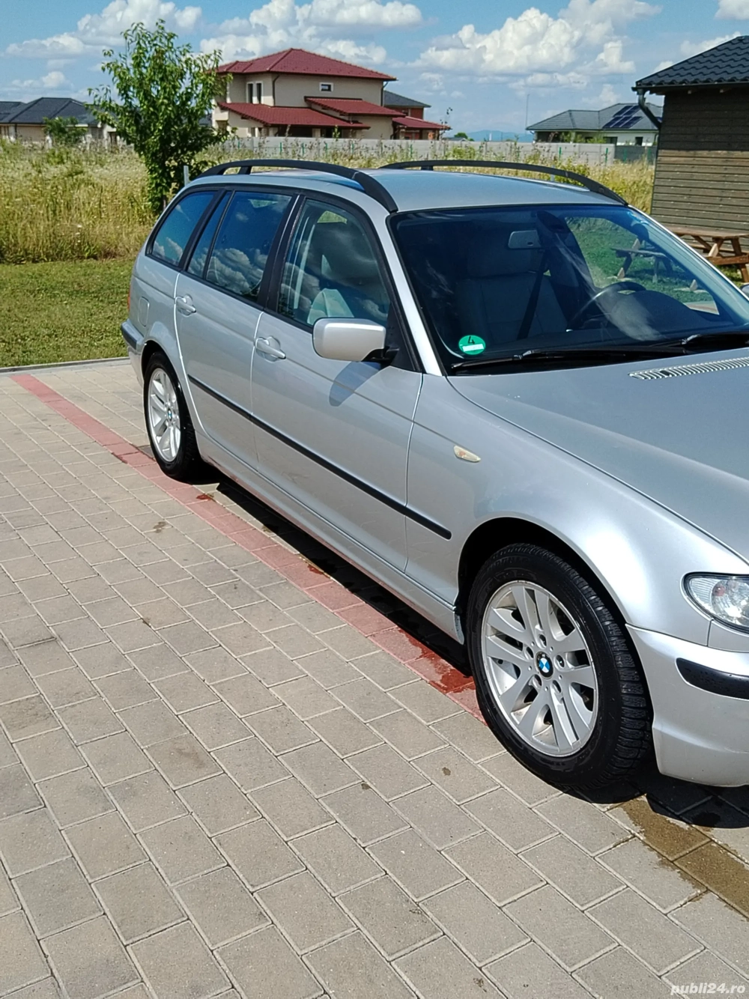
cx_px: 374
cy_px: 500
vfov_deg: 54.0
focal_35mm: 34
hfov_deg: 41.8
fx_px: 981
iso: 100
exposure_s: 1/2384
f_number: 1.8
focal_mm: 4.25
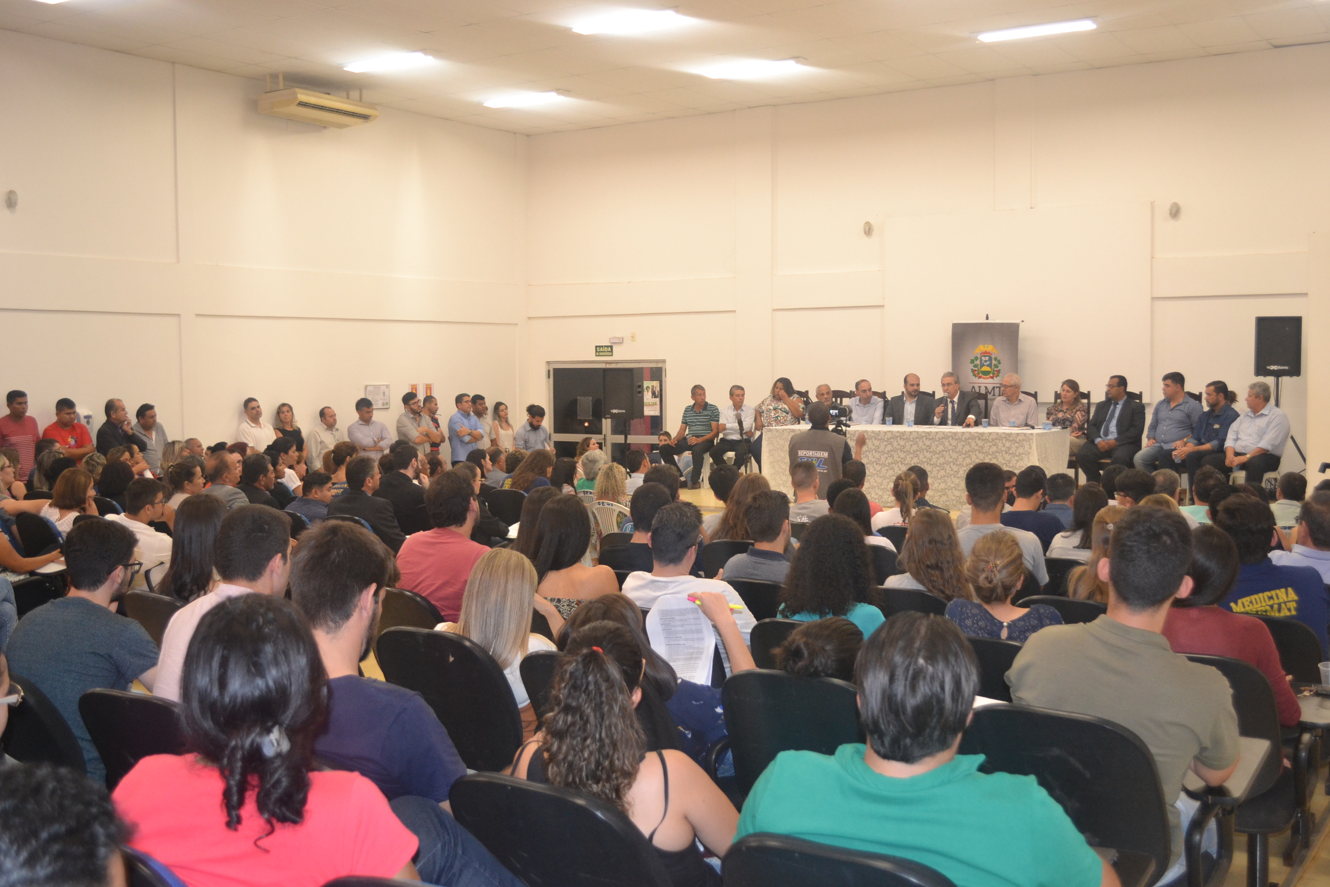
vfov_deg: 34.2
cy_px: 444
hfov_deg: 49.6
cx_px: 665
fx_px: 1441
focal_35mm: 39
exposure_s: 1/60
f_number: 4.2
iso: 1250
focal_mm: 26
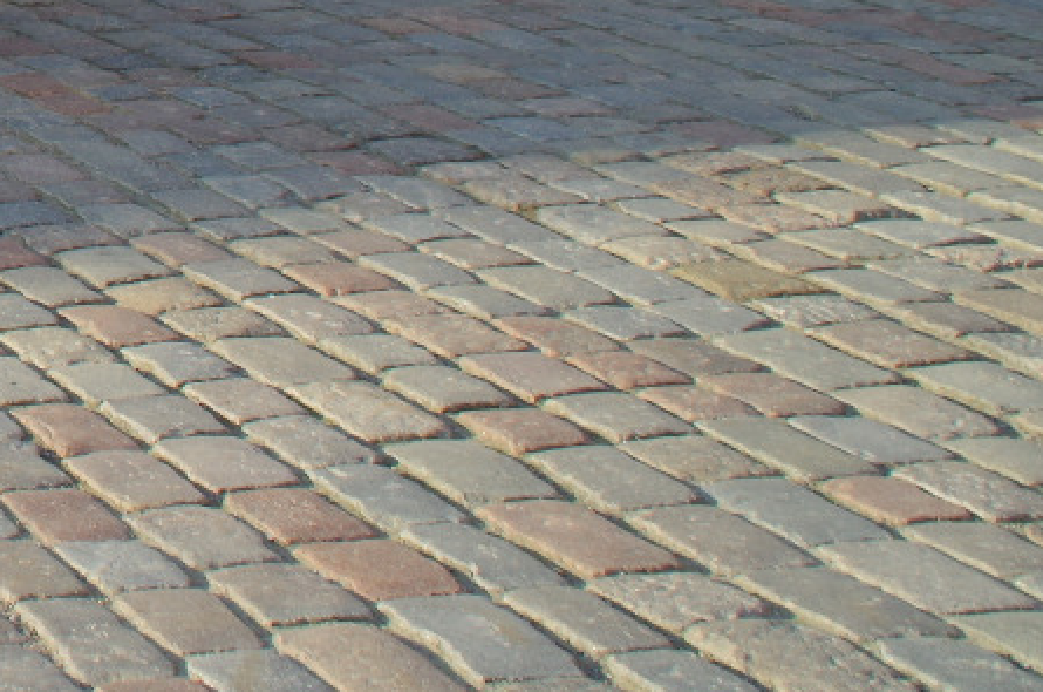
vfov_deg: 9.9
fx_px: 3817
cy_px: -448
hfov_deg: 13.8
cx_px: -848
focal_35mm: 132
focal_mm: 24
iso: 160
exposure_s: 1/125
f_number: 11
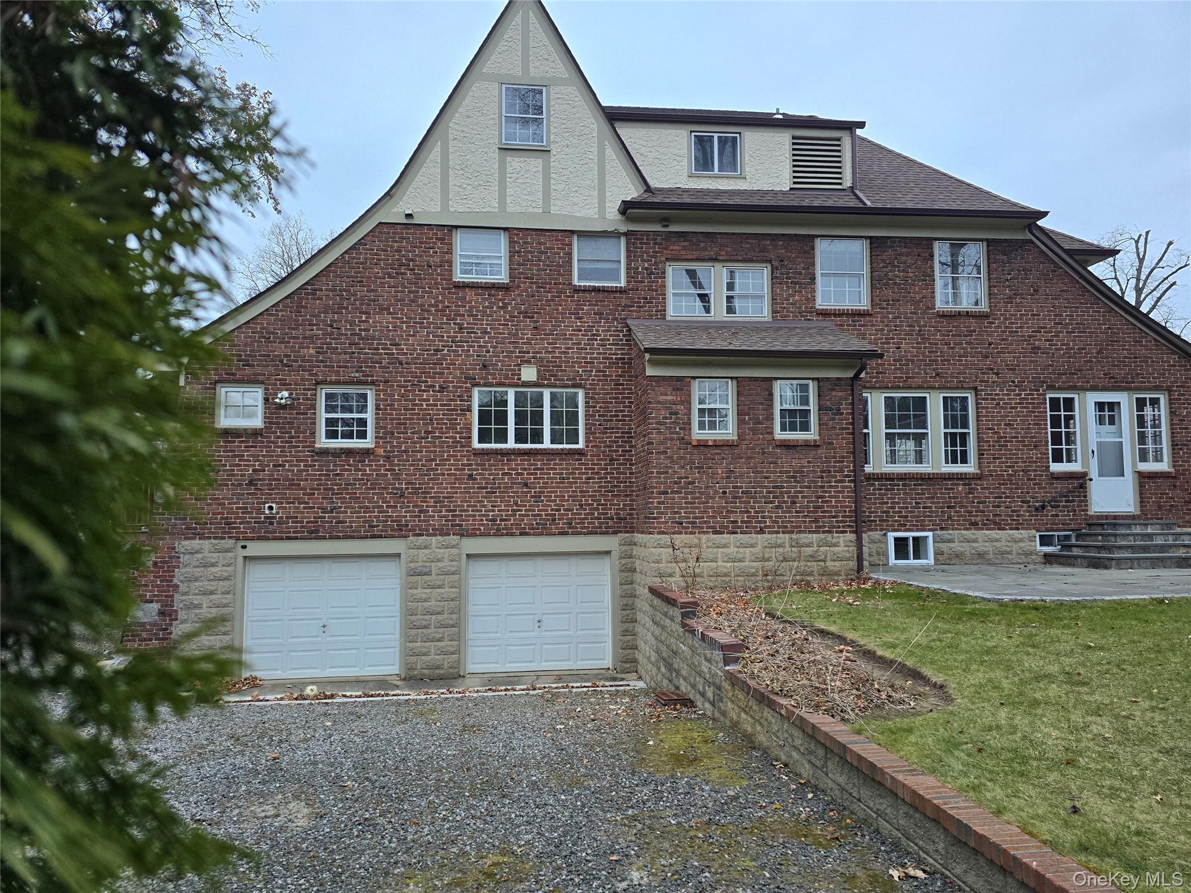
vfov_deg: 58.9
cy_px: 446
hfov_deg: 73.9
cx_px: 596
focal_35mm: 23
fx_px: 791
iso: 160
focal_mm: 6.3
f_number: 1.7
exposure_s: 1/120
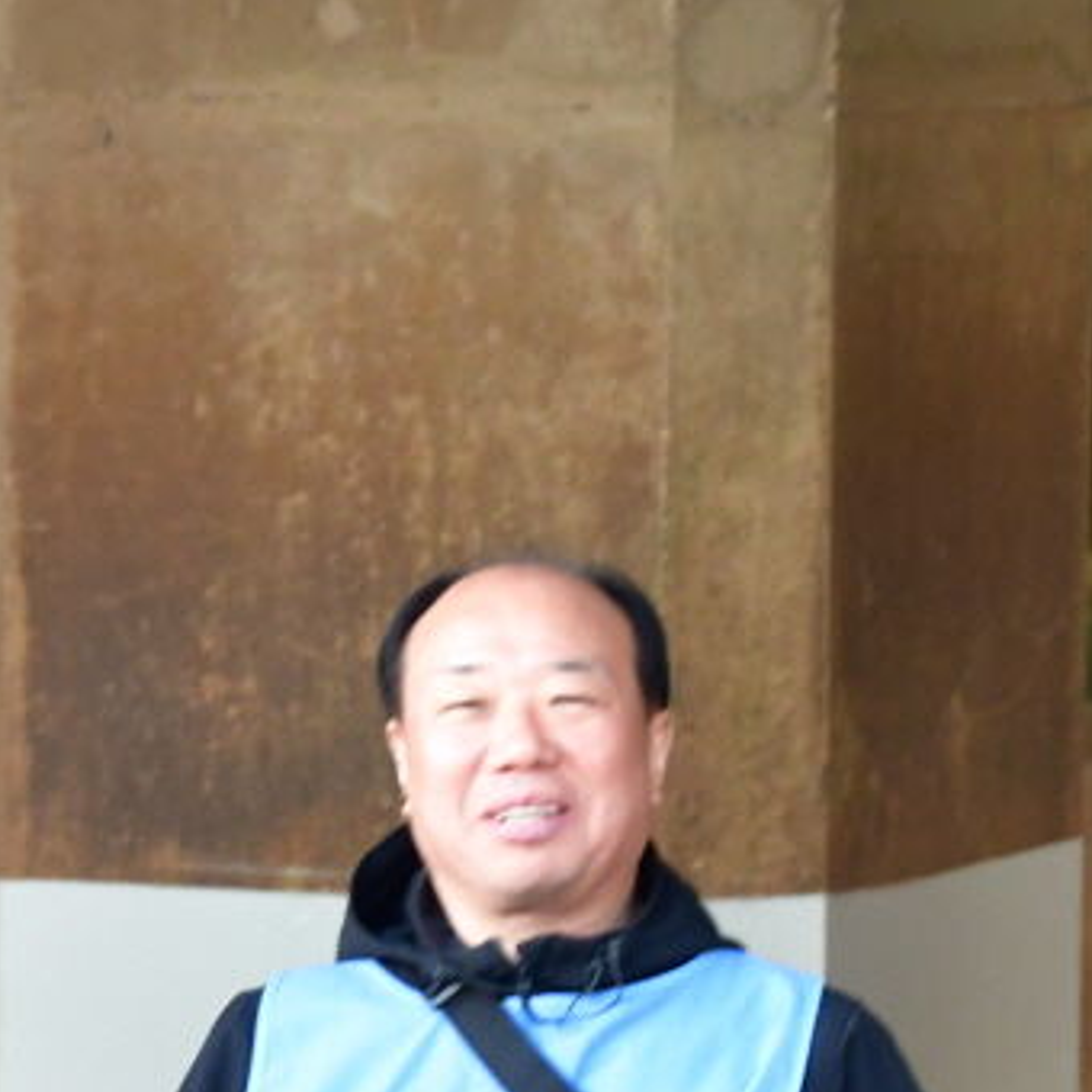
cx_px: 257
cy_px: 1047
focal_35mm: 365
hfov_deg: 4.8
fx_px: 13027
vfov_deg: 4.8
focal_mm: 70
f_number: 5
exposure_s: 1/60
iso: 1250
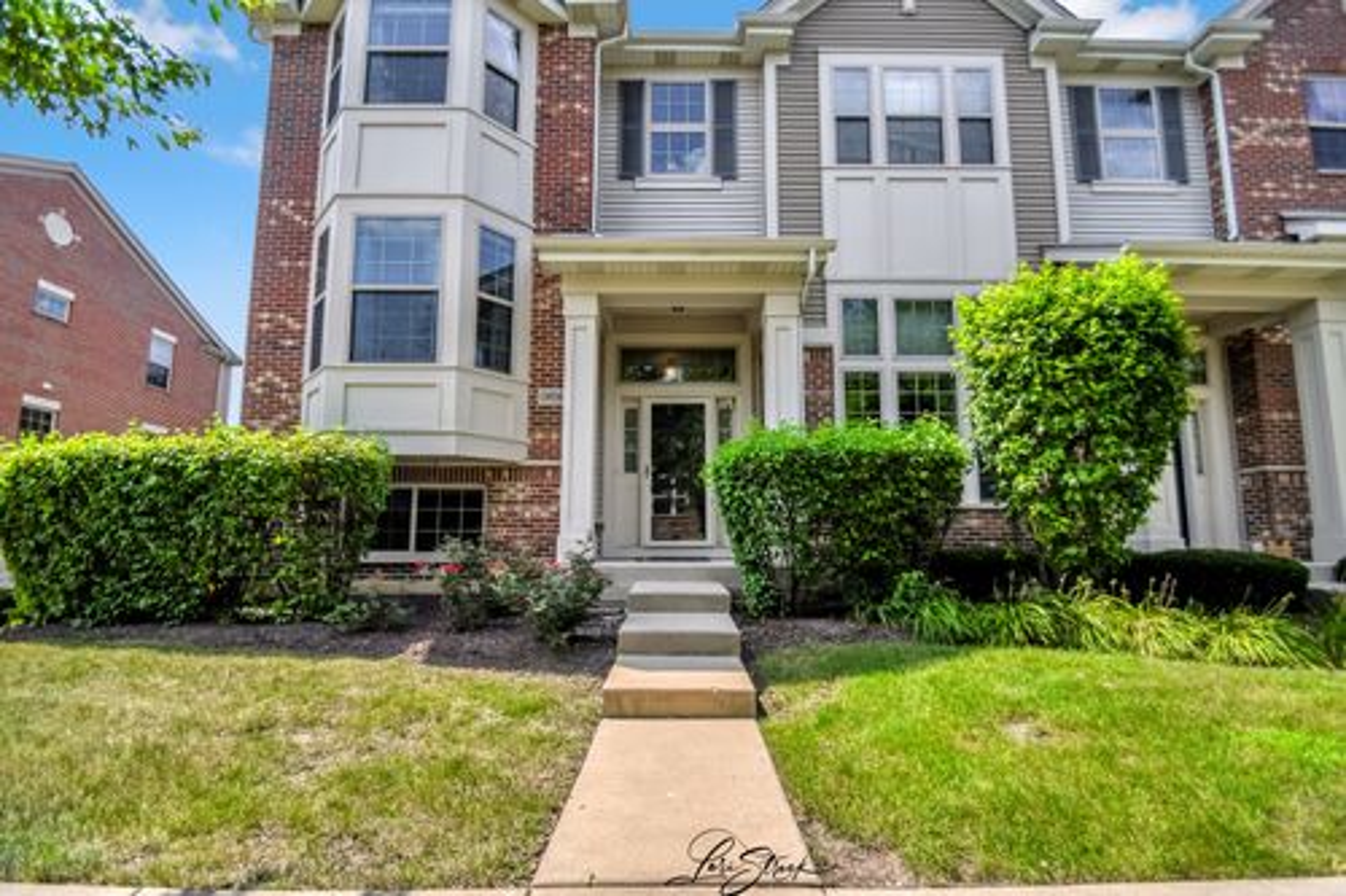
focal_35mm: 15
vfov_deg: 77.3
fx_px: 561
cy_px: 448
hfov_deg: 100.4
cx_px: 673
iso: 400
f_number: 8
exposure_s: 1/5000
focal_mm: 10
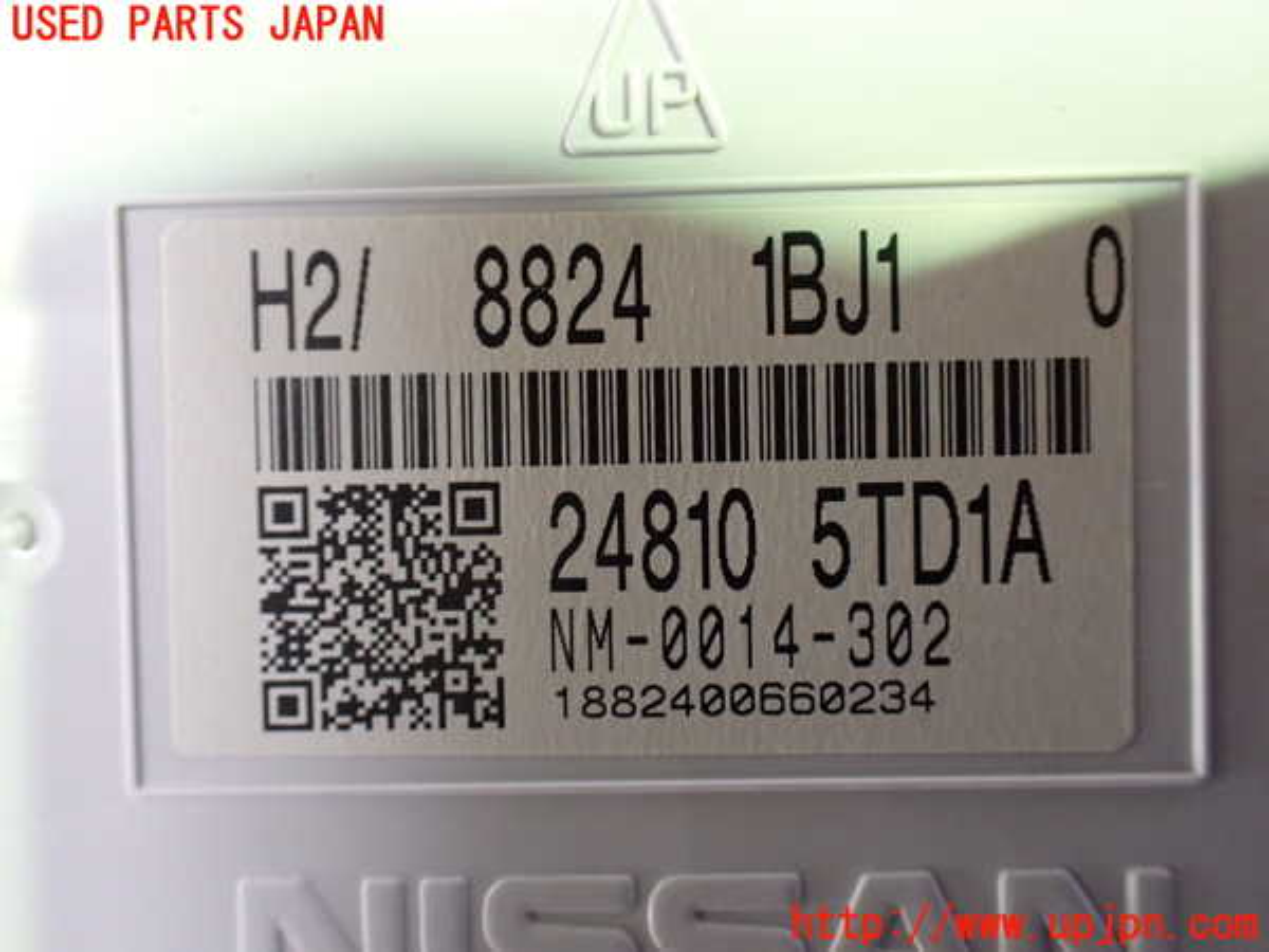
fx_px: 1100
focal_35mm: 30
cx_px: 634
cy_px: 476
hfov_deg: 60.0
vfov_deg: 46.8
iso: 800
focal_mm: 5.4
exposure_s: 1/40
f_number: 2.3
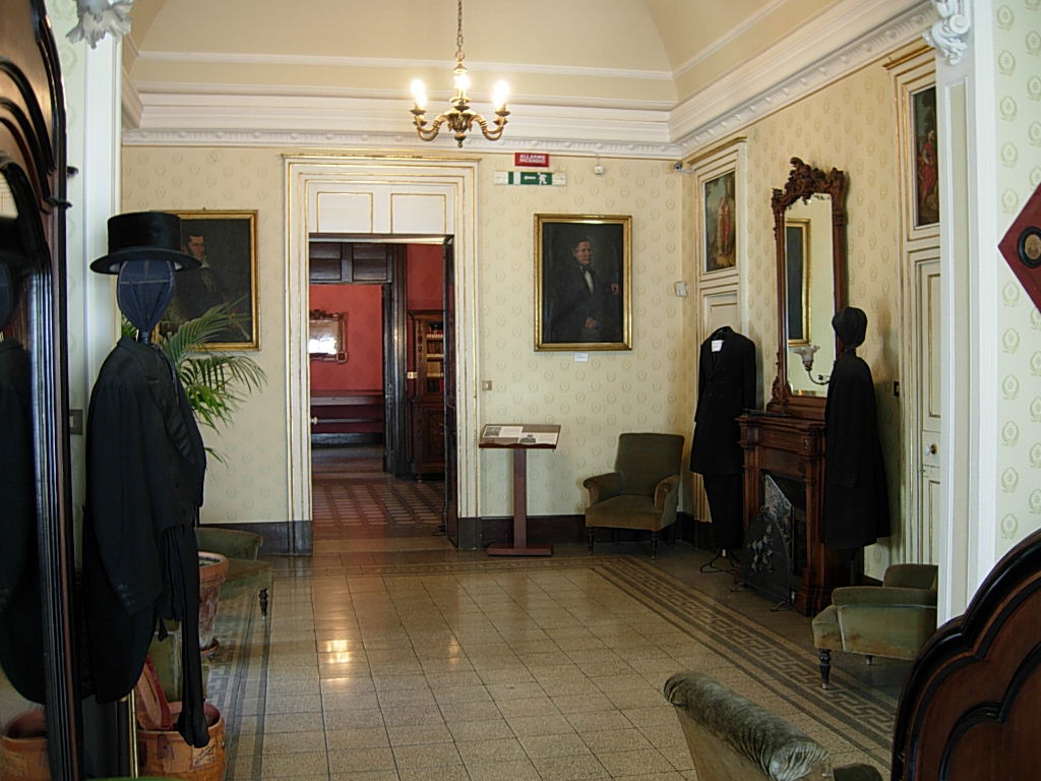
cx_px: 520
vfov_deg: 39.7
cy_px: 390
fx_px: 1083
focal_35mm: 36
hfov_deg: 51.4
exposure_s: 1/7.5
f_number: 2.7
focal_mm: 7.5
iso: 50
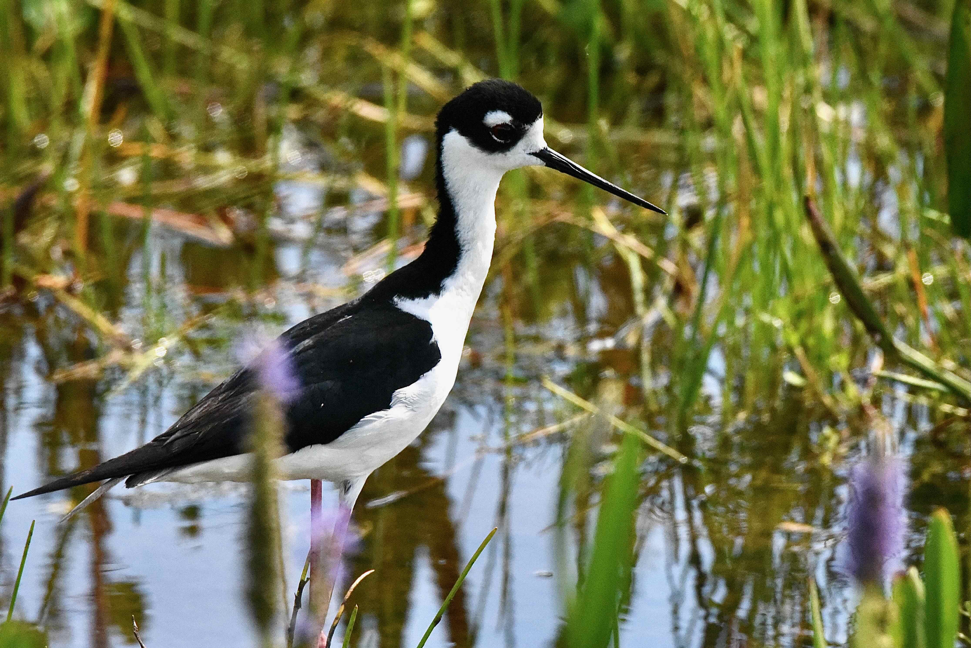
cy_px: 324
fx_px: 16188
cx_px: 486
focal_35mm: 600
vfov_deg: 2.3
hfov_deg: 3.4
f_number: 13
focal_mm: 600
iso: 6400
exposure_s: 1/4000
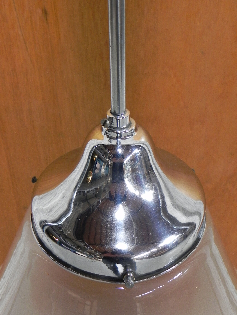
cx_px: 118
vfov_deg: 45.8
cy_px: 158
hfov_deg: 35.1
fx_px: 374
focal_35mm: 41
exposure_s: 1/30
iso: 284
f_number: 3.2
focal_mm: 7.3
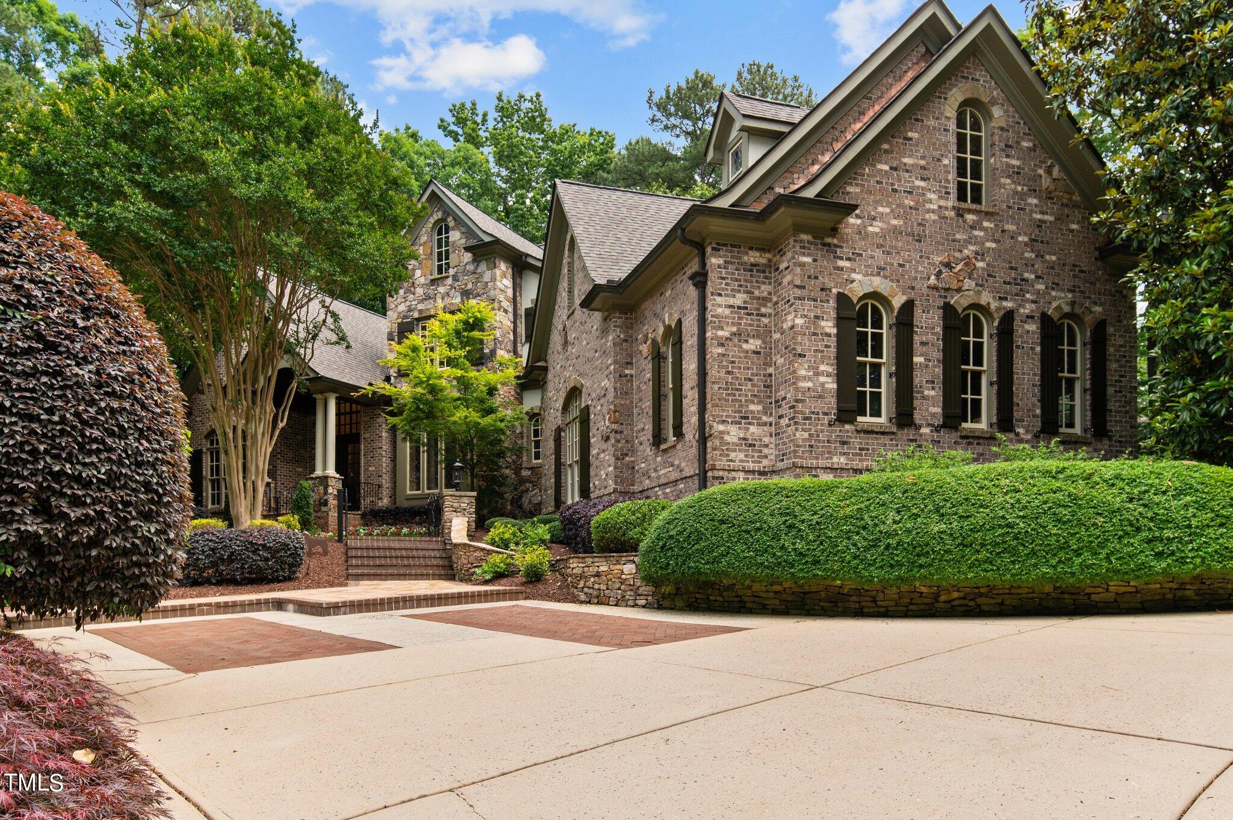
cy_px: 410
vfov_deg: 53.1
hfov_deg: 73.8
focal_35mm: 24
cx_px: 616
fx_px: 821
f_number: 7.1
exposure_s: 1/500
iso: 400
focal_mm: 24
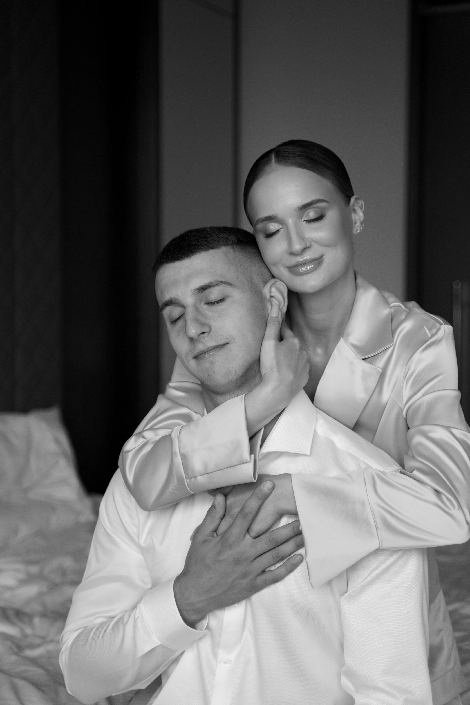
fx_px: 1194
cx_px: 235
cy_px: 352
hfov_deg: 22.3
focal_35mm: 61
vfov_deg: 32.9
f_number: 2.8
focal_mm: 61
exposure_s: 1/1000
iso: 800
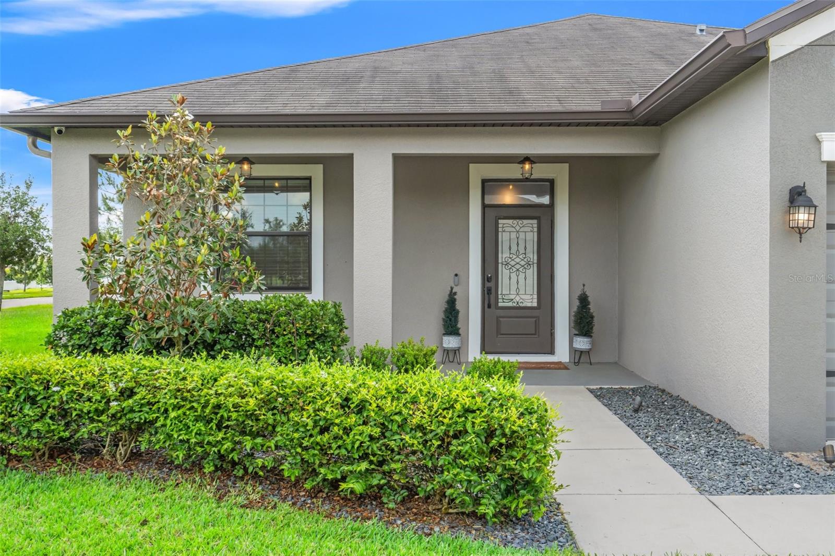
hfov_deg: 61.9
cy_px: 278
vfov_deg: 43.6
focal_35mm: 30
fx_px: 696
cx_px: 418
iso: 400
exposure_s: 1/400
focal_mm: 20
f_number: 7.1
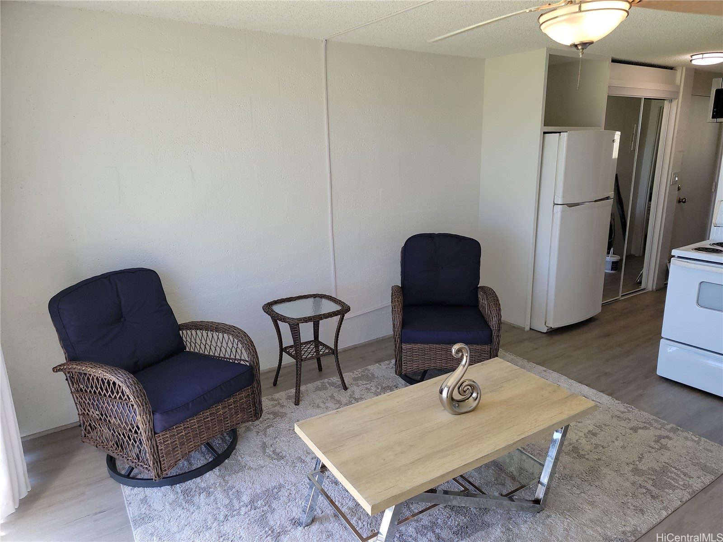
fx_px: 501
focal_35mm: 24
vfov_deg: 56.8
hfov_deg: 71.6
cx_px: 362
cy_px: 271
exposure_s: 1/120
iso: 50
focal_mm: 6.7
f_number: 1.8
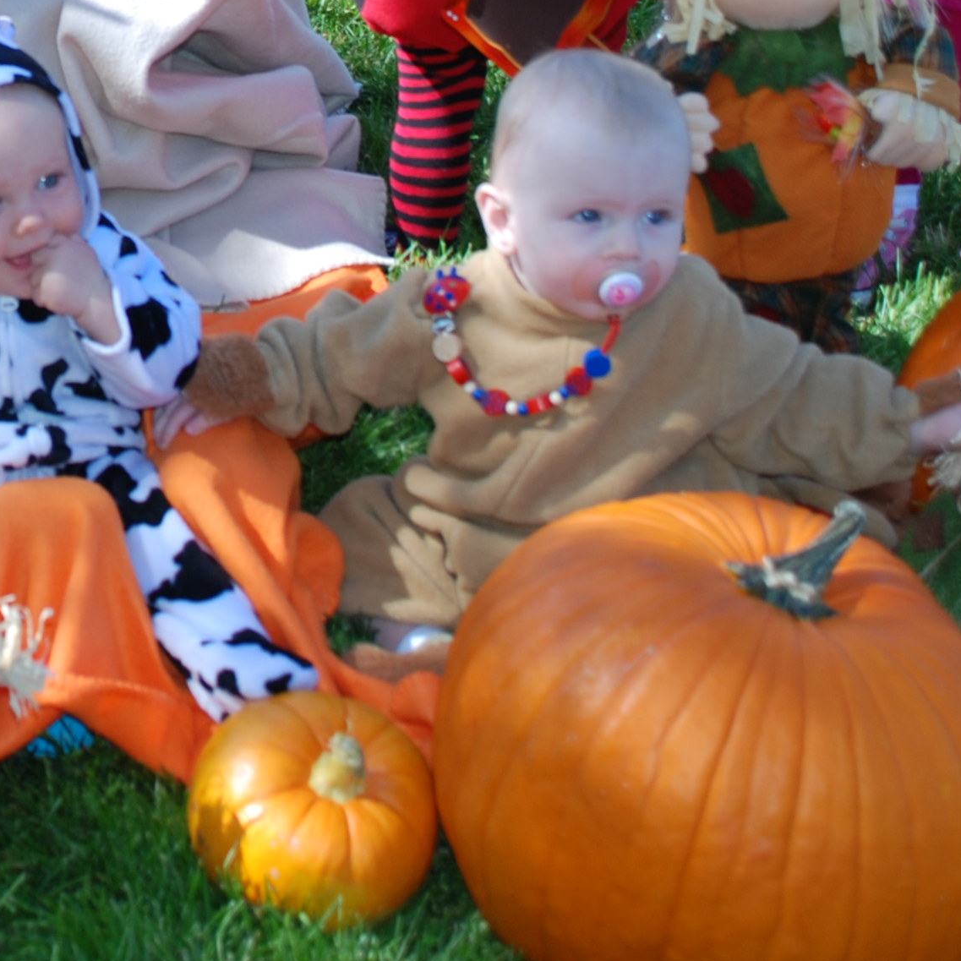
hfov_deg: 14.9
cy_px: -111
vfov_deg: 15.0
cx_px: -178
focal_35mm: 113
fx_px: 3549
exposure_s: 1/200
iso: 100
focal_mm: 26
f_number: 4
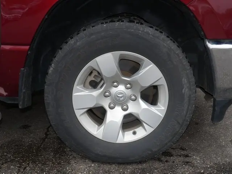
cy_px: 87
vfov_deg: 34.4
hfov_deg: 44.8
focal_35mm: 42
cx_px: 116
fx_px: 282
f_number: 10
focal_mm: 21
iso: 320
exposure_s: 1/60
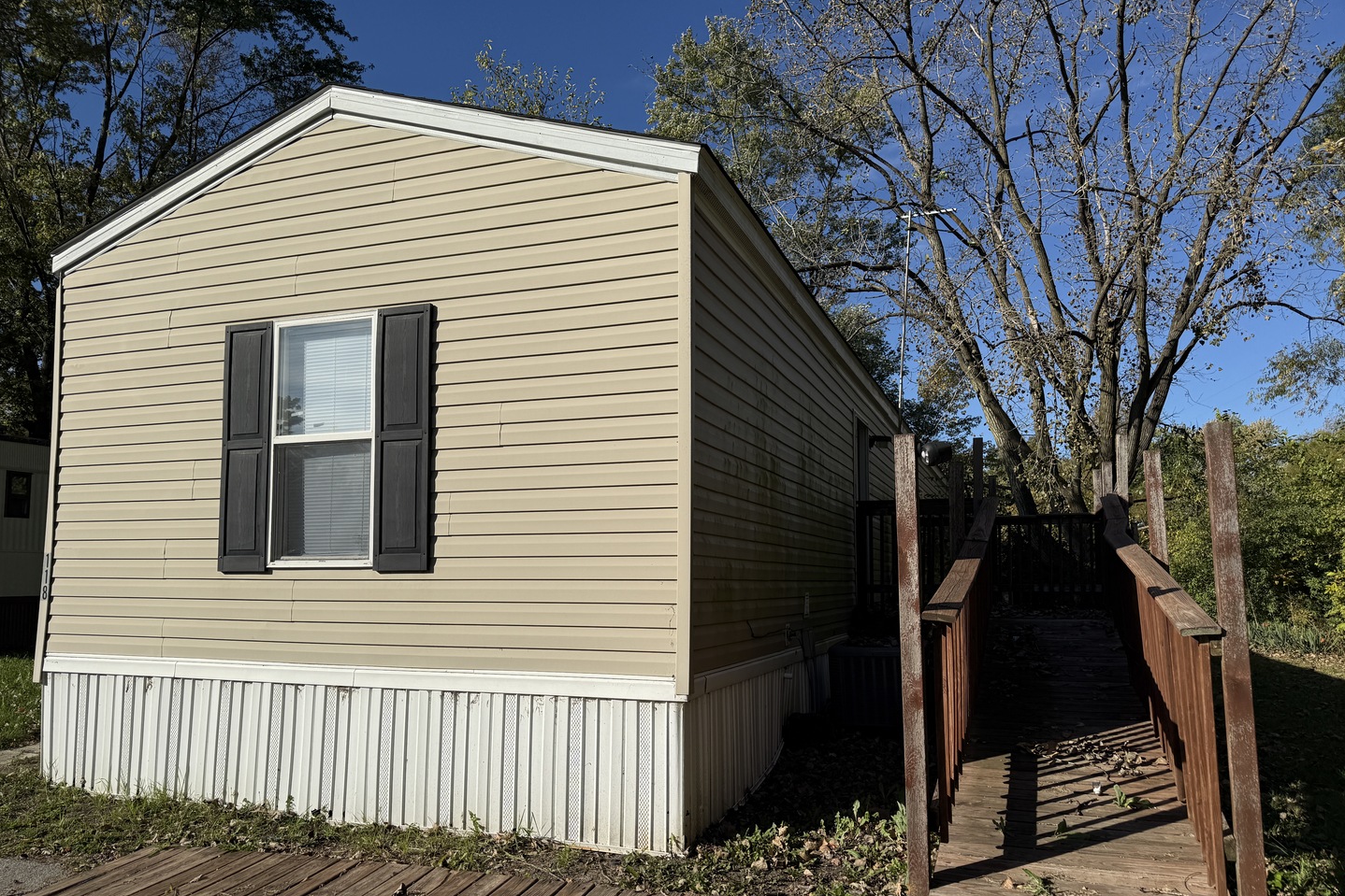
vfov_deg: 51.2
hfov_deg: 71.5
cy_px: 504
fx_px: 934
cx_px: 672
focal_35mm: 25
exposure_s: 1/10309
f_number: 1.78
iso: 80
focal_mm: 6.76
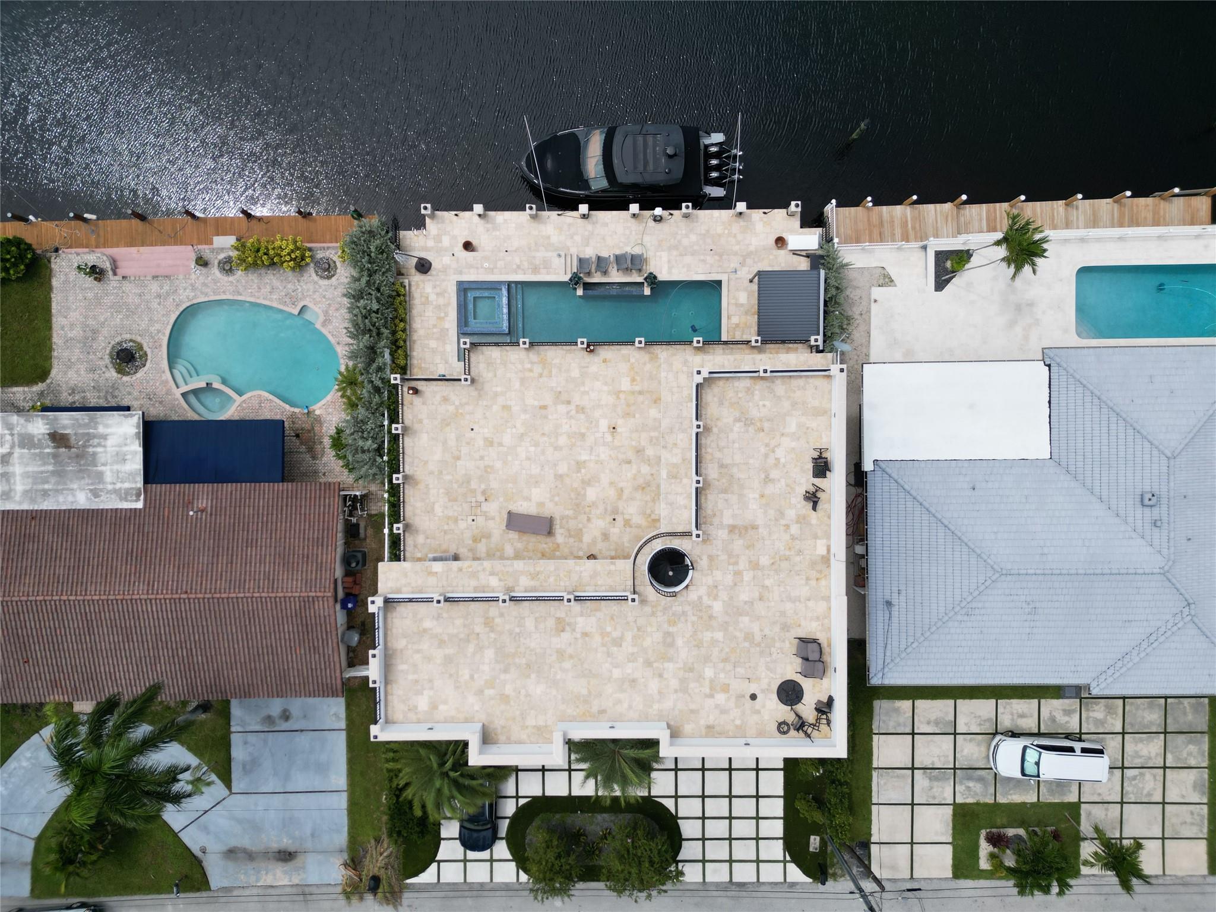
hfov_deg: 71.6
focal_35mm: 24
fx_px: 843
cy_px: 456
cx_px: 608
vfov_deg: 56.8
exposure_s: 1/5000
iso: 130
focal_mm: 6.72
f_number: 1.7
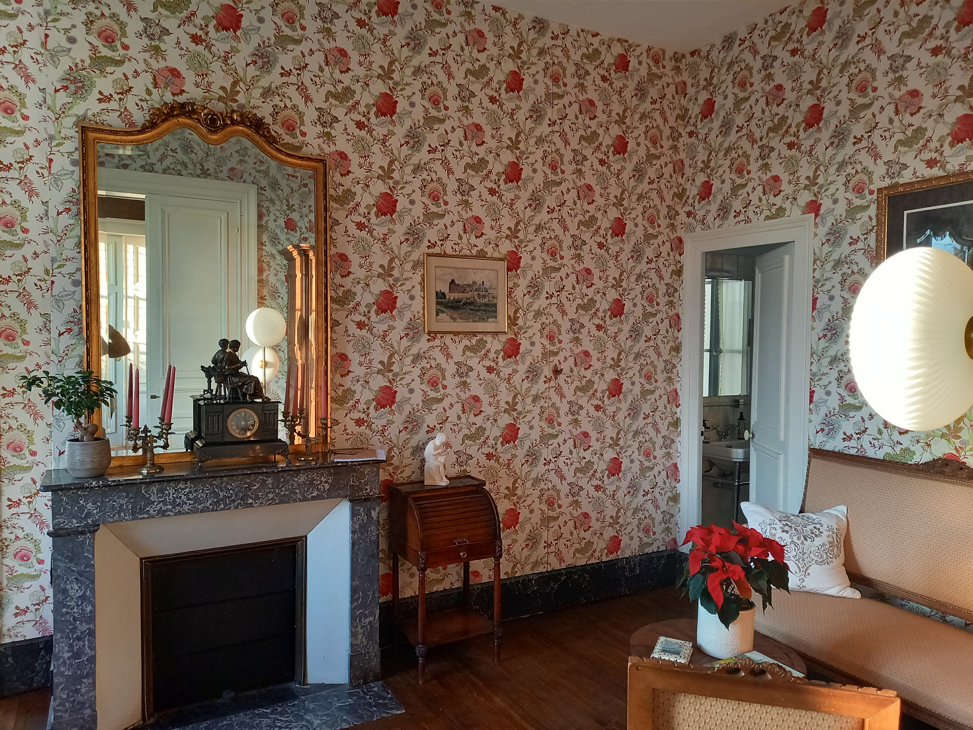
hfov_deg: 69.4
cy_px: 365
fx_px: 703
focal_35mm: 25
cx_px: 486
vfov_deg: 54.9
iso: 250
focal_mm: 4.65
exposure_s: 1/50
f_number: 1.8
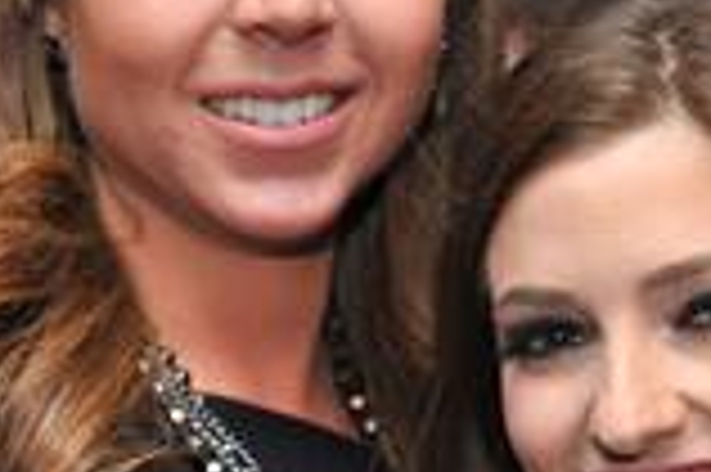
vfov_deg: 6.3
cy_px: 229
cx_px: 418
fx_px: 4262
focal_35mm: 216
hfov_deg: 9.5
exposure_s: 1/100
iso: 800
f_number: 5
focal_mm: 62
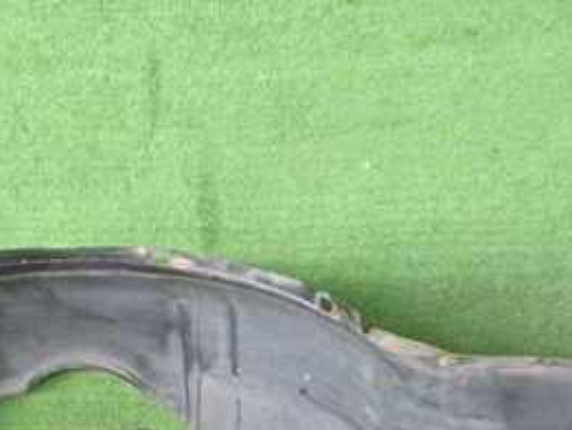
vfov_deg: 20.4
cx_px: 77
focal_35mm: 69
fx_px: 1141
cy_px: 459
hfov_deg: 27.3
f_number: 2.3
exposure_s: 1/30
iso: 200
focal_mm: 5.4
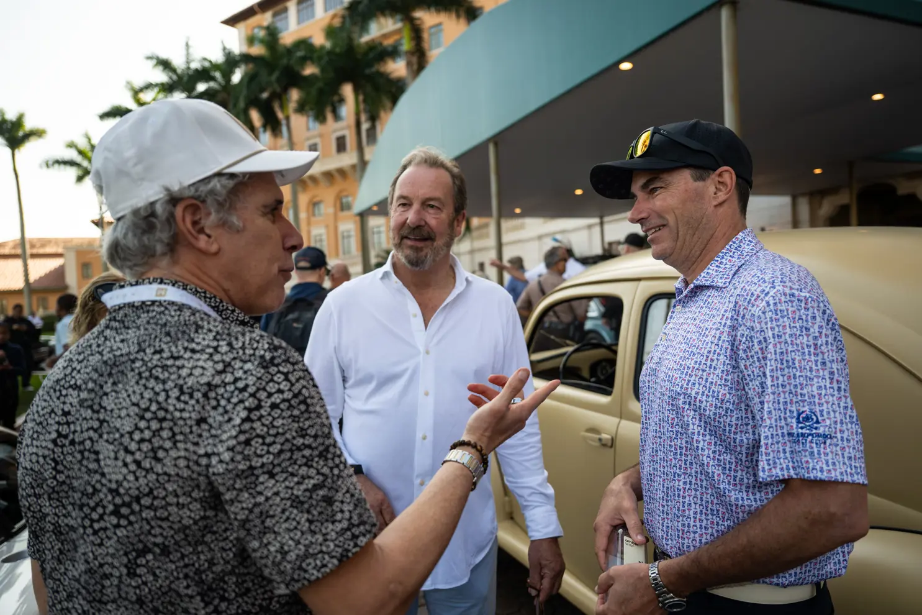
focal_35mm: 24
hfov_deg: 73.7
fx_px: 615
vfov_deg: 53.1
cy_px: 308
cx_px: 461
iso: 64
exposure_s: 1/400
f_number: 2.8
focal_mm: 24
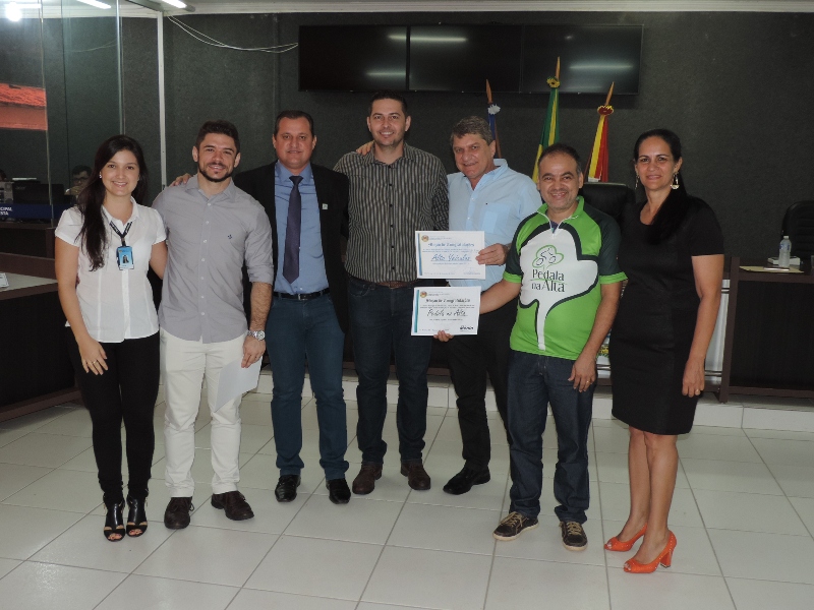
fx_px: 823
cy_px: 305
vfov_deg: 40.7
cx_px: 407
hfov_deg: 52.6
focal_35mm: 35
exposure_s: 1/30
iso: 200
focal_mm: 6.2
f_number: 3.3
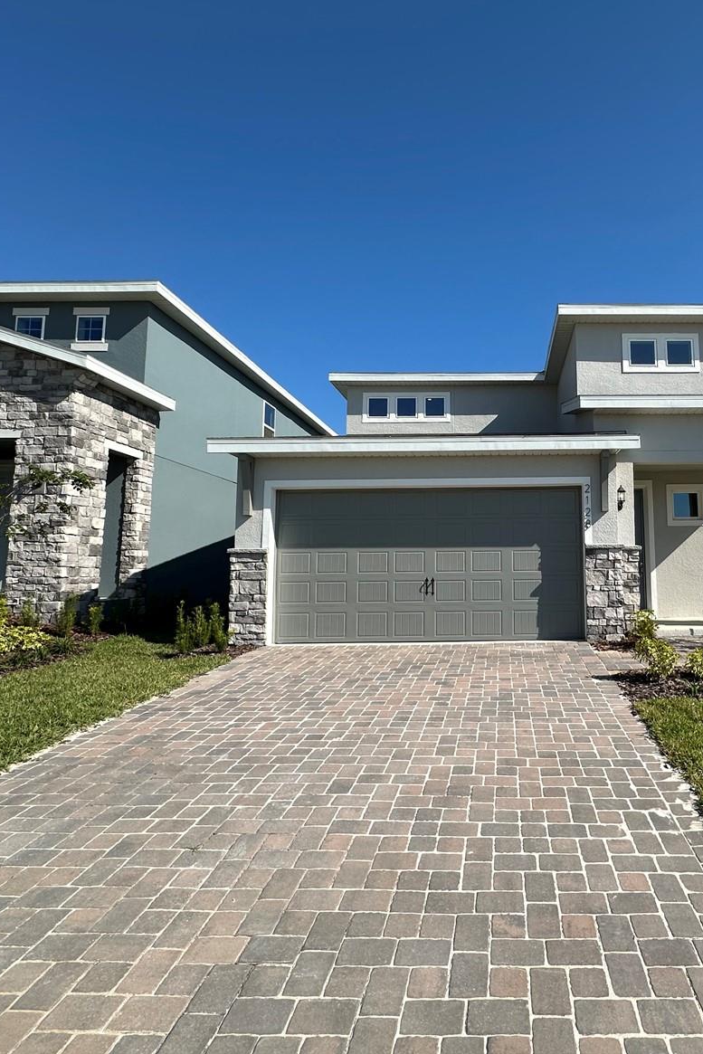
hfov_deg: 59.2
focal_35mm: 20
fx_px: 586
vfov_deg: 84.0
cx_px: 514
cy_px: 513
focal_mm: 2.22
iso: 50
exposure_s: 1/2398
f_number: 2.2
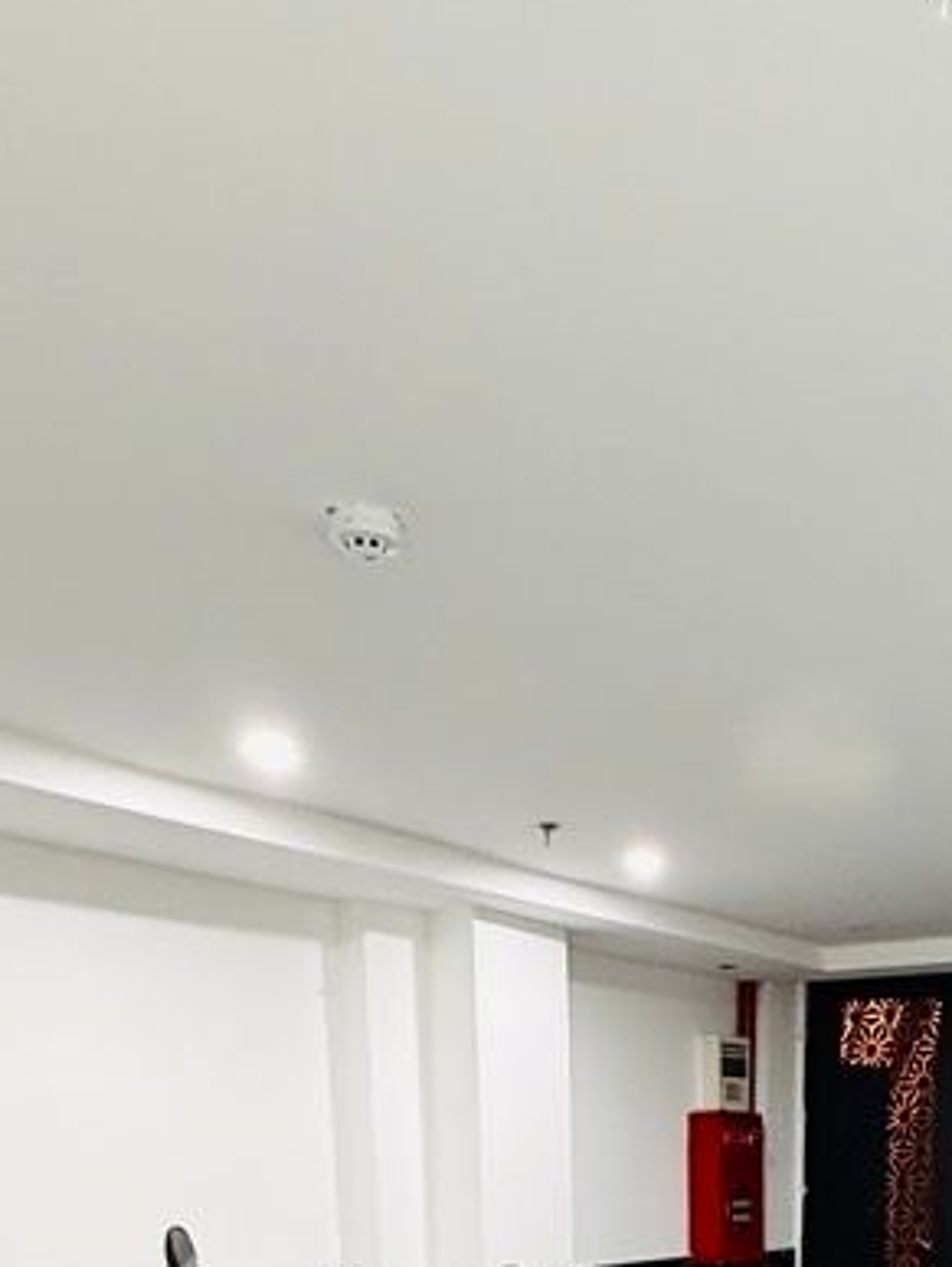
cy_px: 1444
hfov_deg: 37.8
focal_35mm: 37
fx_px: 1355
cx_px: 707
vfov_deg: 39.4
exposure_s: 1/50
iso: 500
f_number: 2.2
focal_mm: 2.22
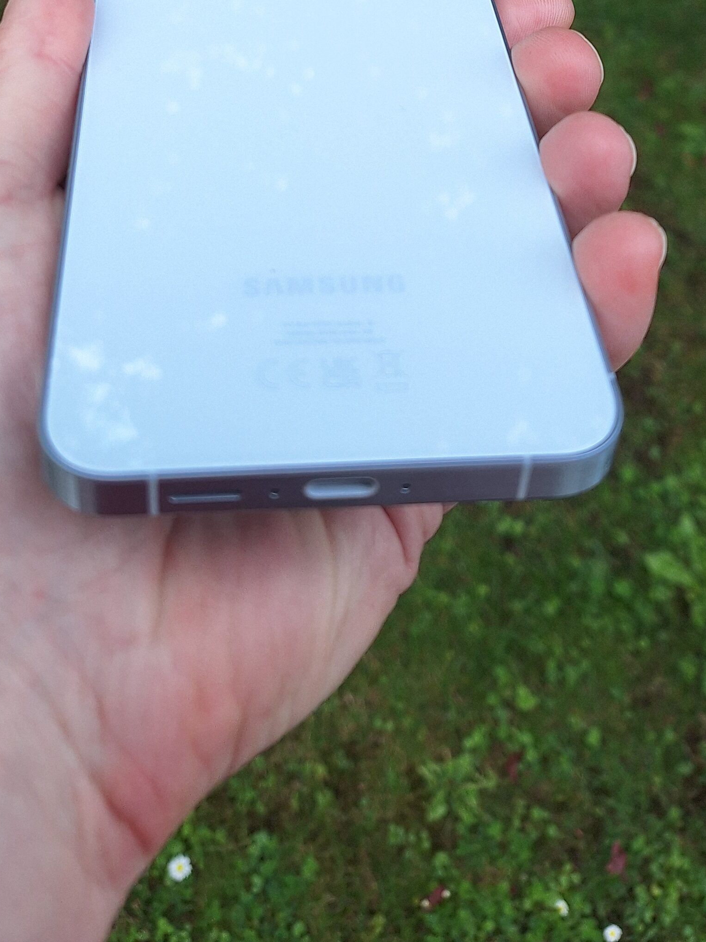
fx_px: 1251
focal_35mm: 46
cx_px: 352
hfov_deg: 31.5
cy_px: 4
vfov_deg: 37.0
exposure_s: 1/488
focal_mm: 5.54
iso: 40
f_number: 1.8
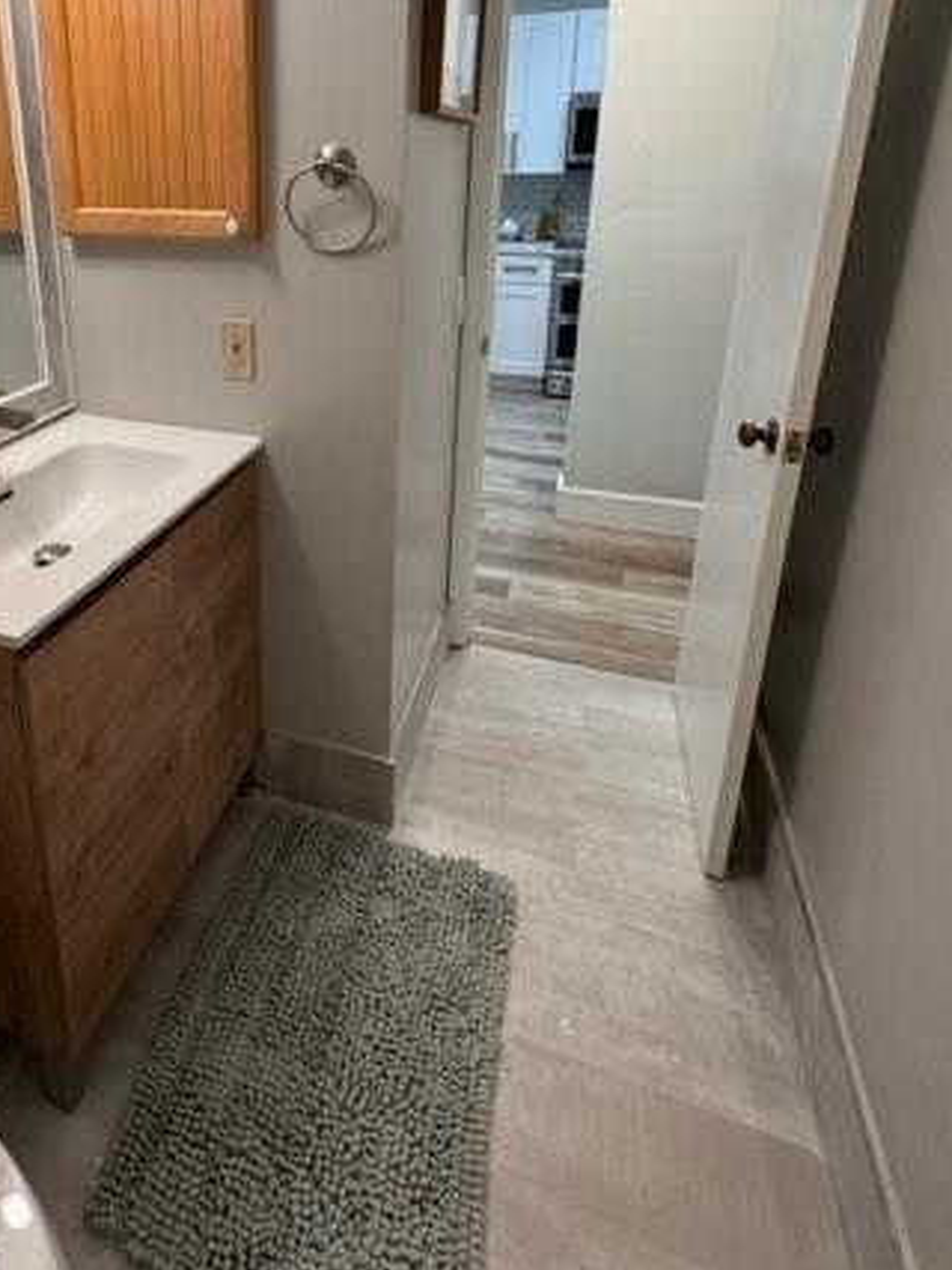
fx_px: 770
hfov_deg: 61.4
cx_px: 295
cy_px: 396
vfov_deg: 75.8
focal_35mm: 21
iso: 250
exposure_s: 1/120
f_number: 2.2
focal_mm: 2.22
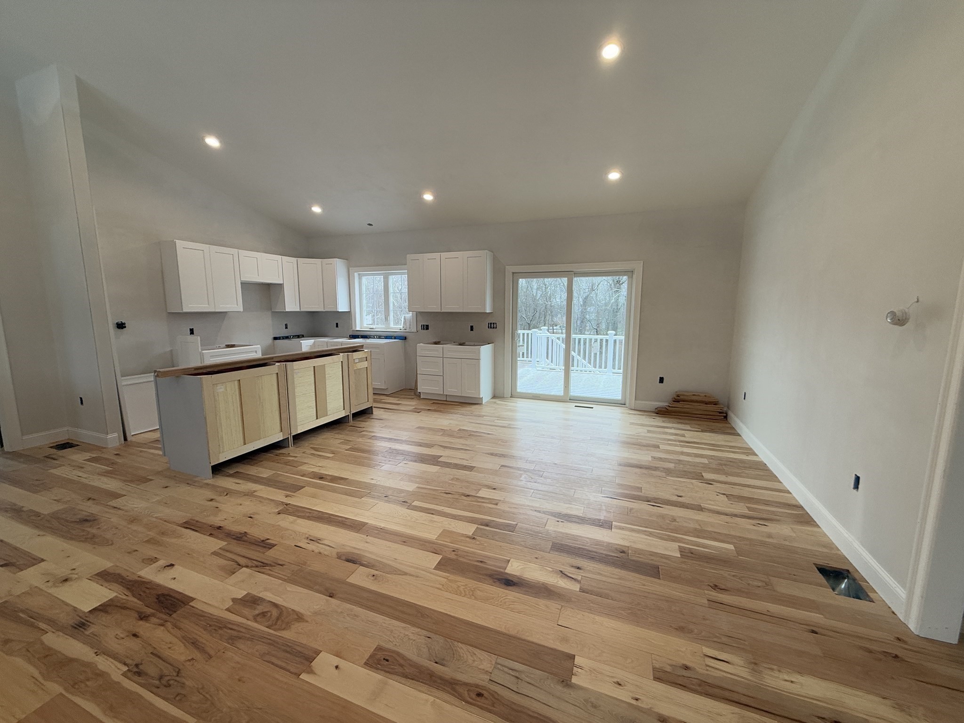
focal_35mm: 14
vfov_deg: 85.7
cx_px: 482
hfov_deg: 102.1
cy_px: 362
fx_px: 390
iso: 80
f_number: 2.2
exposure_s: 1/120
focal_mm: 2.22
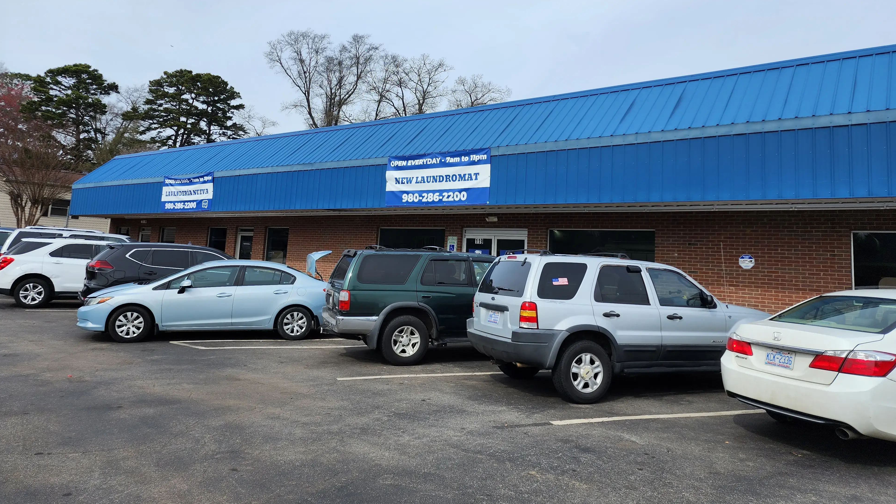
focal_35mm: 26
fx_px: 618
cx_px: 456
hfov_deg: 71.9
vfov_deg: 44.0
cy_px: 190
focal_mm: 6.4
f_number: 1.8
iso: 12
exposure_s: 1/1215
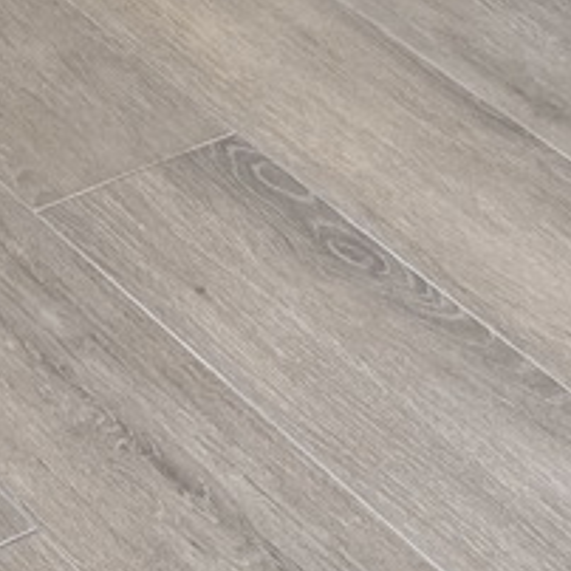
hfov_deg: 10.3
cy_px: -936
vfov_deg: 9.1
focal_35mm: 168
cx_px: -34
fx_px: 3135
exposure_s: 1/127
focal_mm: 6.76
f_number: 1.78
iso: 50
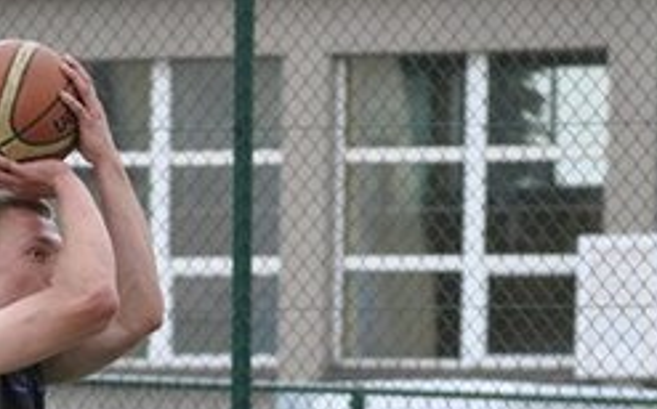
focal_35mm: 423
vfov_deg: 3.1
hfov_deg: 5.0
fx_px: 7575
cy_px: 527
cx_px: 221
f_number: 4.5
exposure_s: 1/500
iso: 360
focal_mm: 105
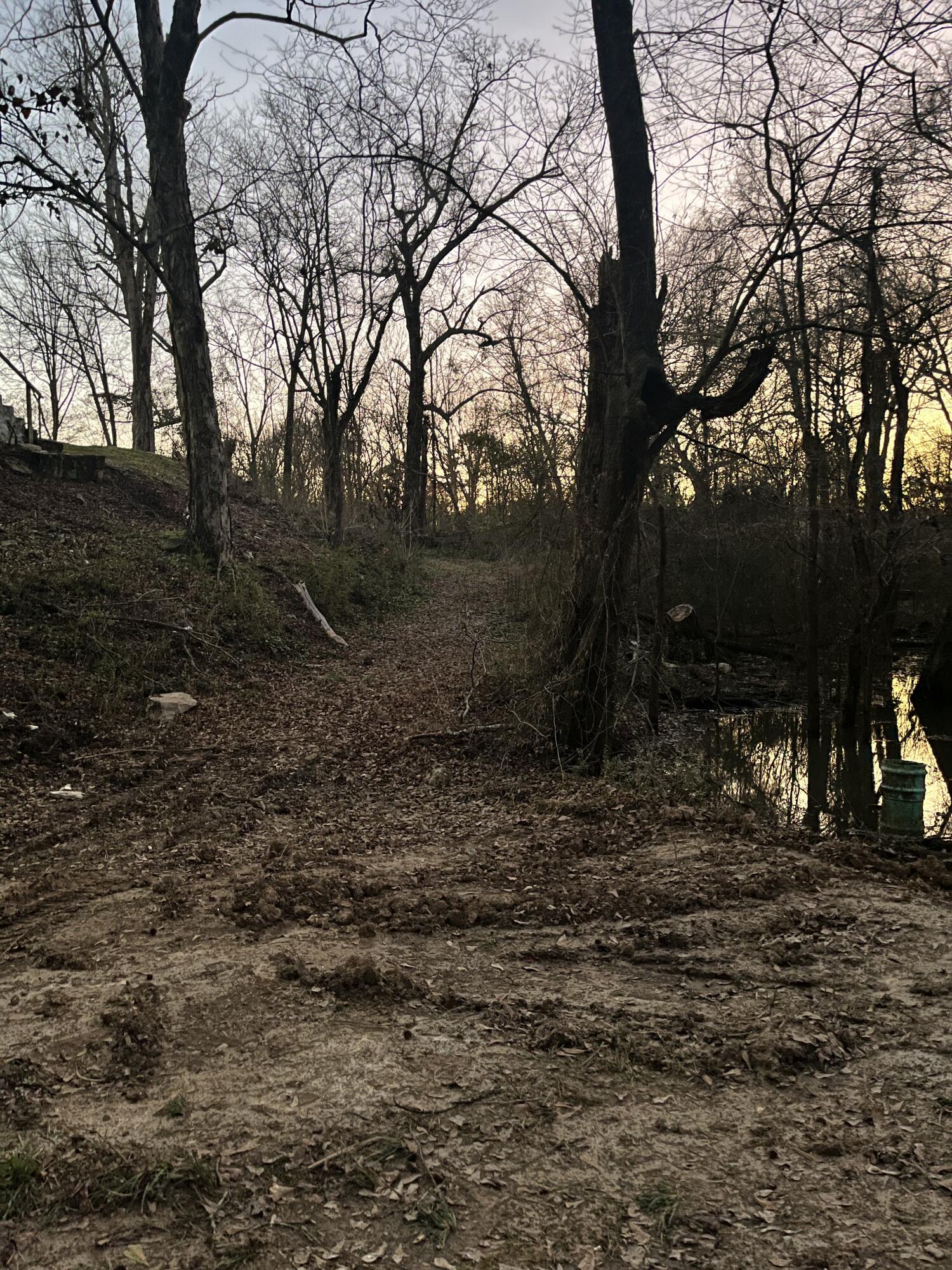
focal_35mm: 26
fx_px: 953
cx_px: 476
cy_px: 635
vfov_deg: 67.3
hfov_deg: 53.1
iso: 640
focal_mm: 5.1
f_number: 1.6
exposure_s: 1/30
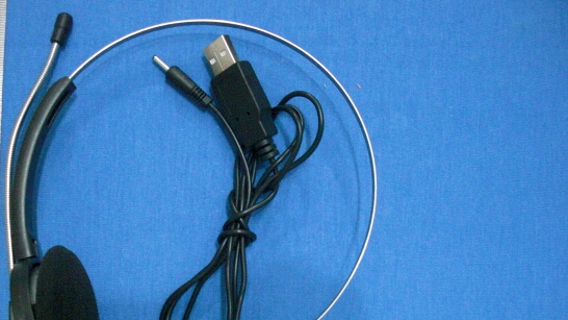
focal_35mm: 46
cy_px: 240
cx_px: 249
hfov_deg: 44.5
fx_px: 693
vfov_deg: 25.7
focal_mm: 6.3
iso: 800
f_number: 2.8
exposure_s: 1/20
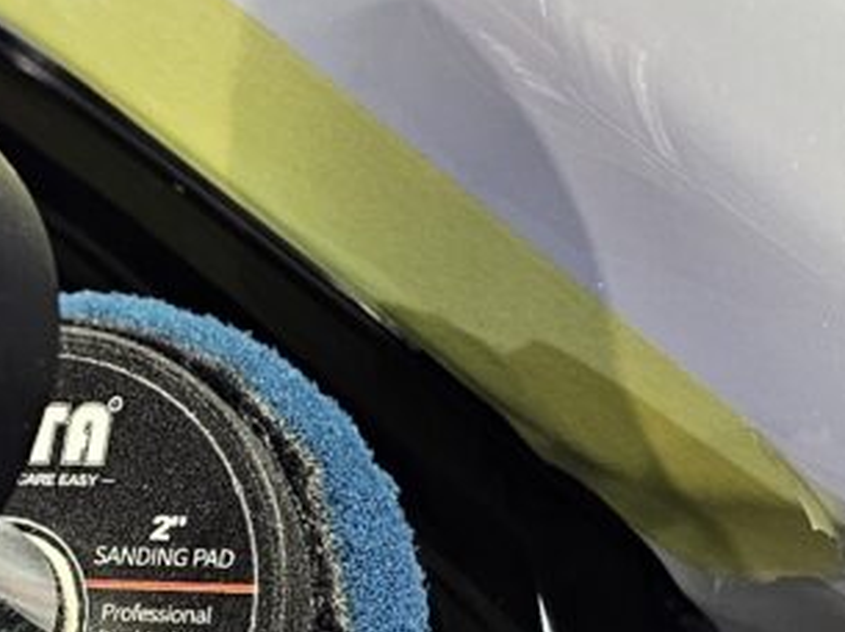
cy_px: 416
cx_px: 377
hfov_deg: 13.6
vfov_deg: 10.2
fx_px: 3535
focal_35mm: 145
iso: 80
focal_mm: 6.3
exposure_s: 1/100
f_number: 1.7
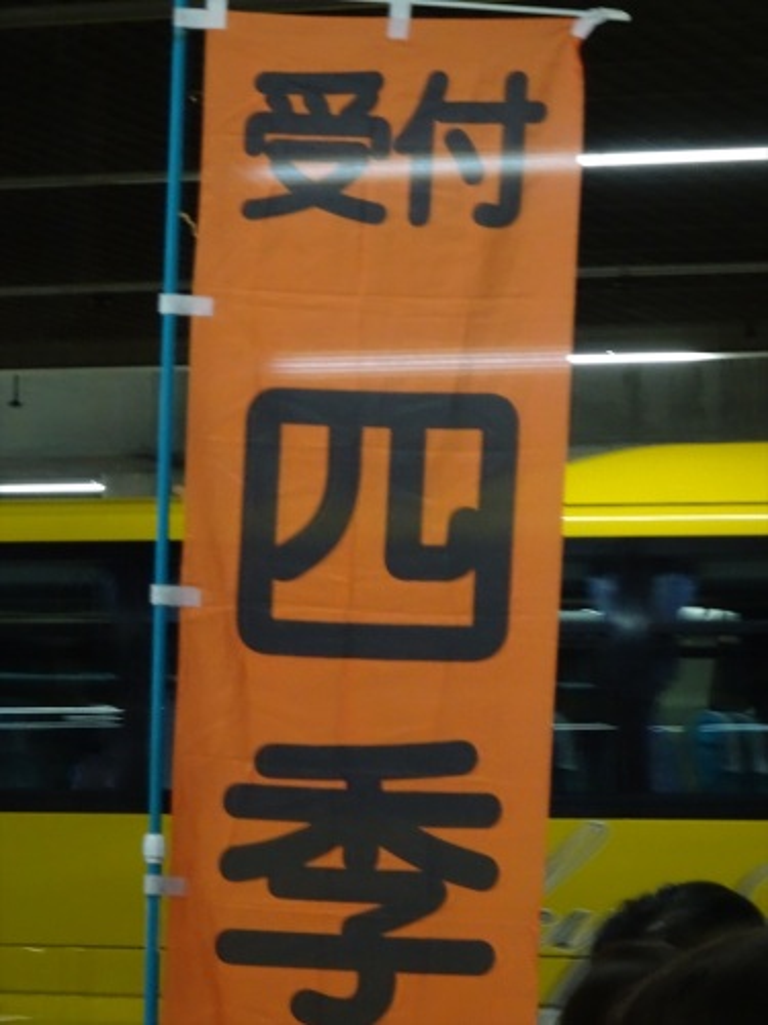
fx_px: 4556
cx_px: 384
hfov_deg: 9.6
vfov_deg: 12.8
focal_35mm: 154
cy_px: 512
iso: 1000
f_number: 5.6
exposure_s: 1/10
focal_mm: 26.39
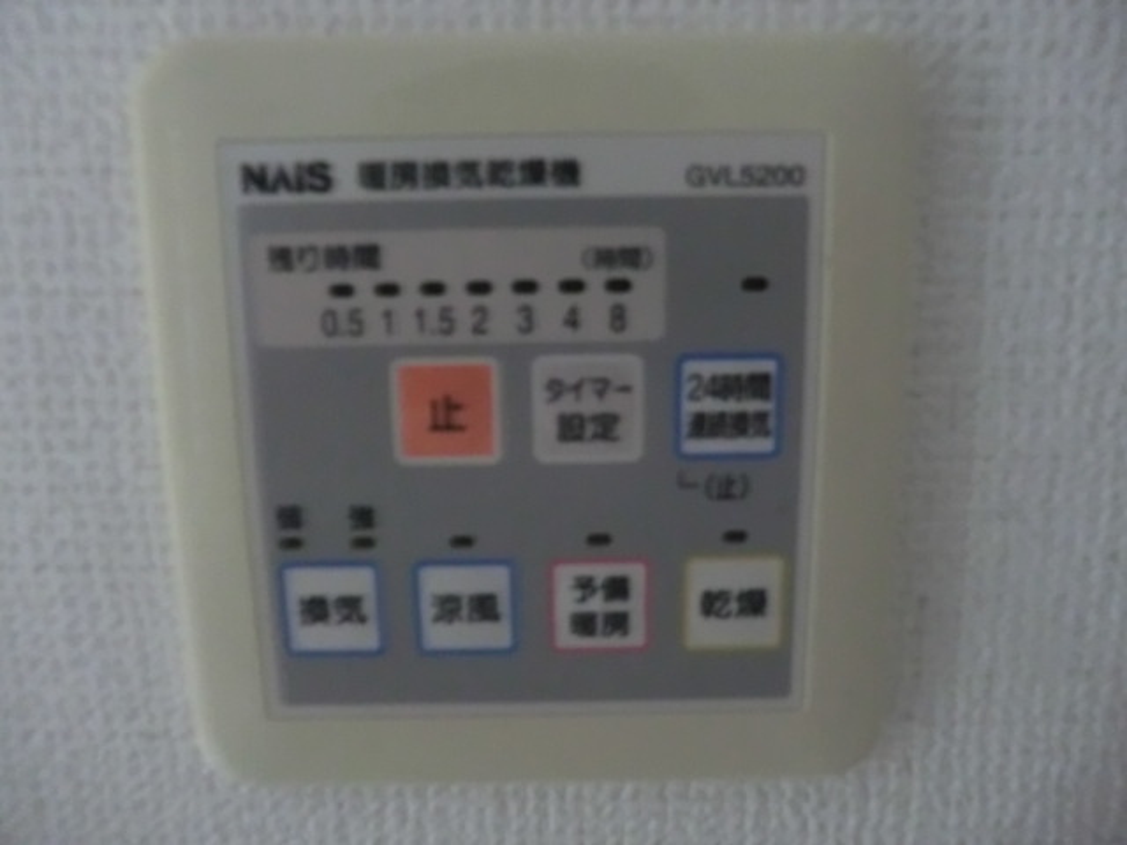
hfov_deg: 71.6
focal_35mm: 24
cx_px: 564
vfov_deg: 56.8
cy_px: 422
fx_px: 781
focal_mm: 4.3
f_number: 3.2
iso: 800
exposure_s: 1/2
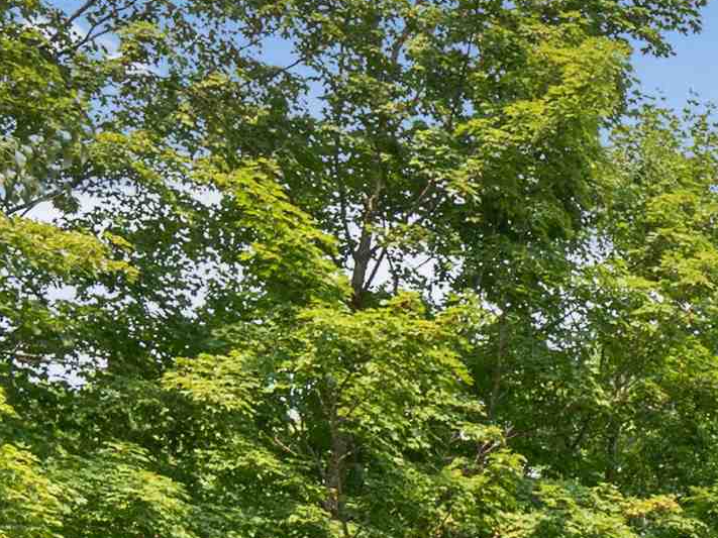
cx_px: 1435
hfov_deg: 16.1
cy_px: 922
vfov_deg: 14.1
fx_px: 1970
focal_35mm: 95
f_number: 5
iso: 200
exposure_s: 1/200
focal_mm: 11
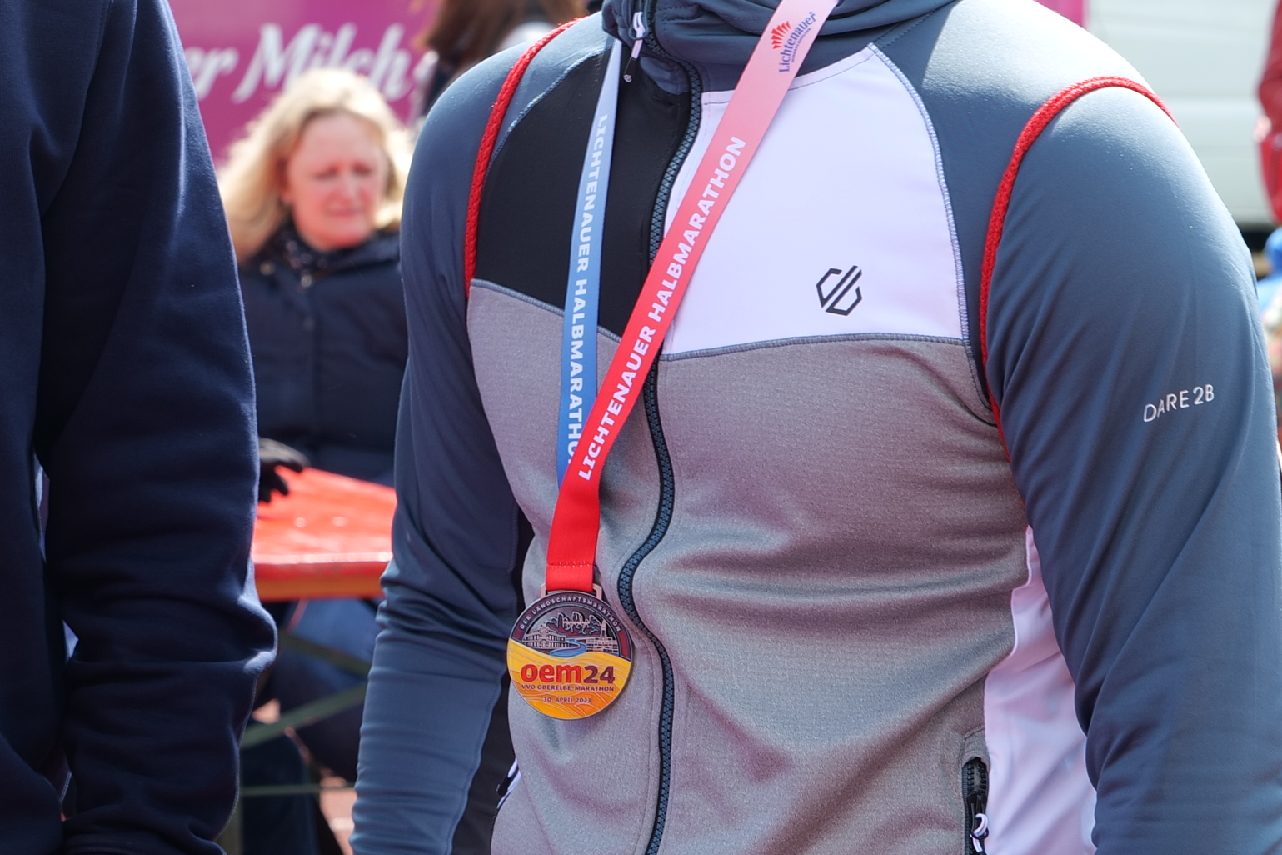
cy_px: 162
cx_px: 422
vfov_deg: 7.4
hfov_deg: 11.0
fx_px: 6623
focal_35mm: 186
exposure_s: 1/60
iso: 100
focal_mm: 67
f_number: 8
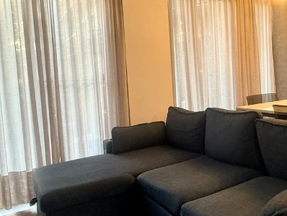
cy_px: 92
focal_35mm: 36
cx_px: 177
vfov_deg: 39.6
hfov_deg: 50.9
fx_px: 299
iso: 320
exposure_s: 1/120
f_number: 2.2
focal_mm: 2.22
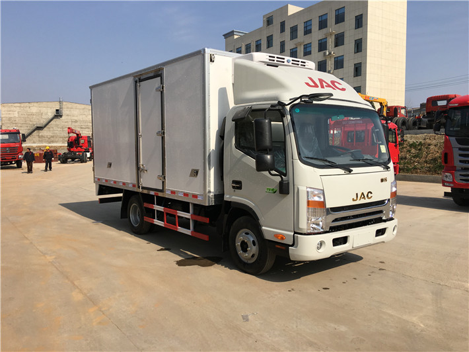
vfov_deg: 48.2
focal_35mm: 29
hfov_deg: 61.7
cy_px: 176
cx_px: 234
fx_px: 393
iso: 25
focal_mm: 4.15
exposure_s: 1/2331
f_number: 2.2
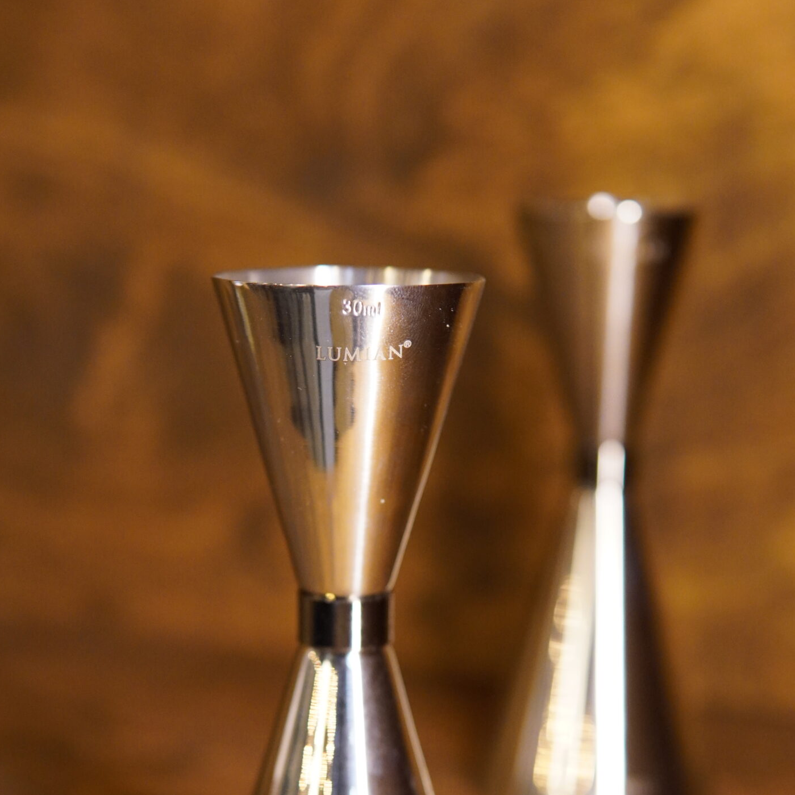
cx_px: 344
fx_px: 1819
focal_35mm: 70
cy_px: 607
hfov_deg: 24.6
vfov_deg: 24.4
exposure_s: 1/160
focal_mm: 30
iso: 1600
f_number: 2.2
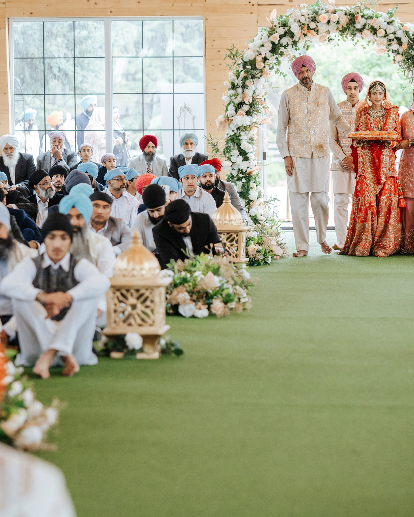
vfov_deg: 16.0
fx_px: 1838
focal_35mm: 120
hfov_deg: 12.8
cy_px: 258
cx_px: 147
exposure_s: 1/250
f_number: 2
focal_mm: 85
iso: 500
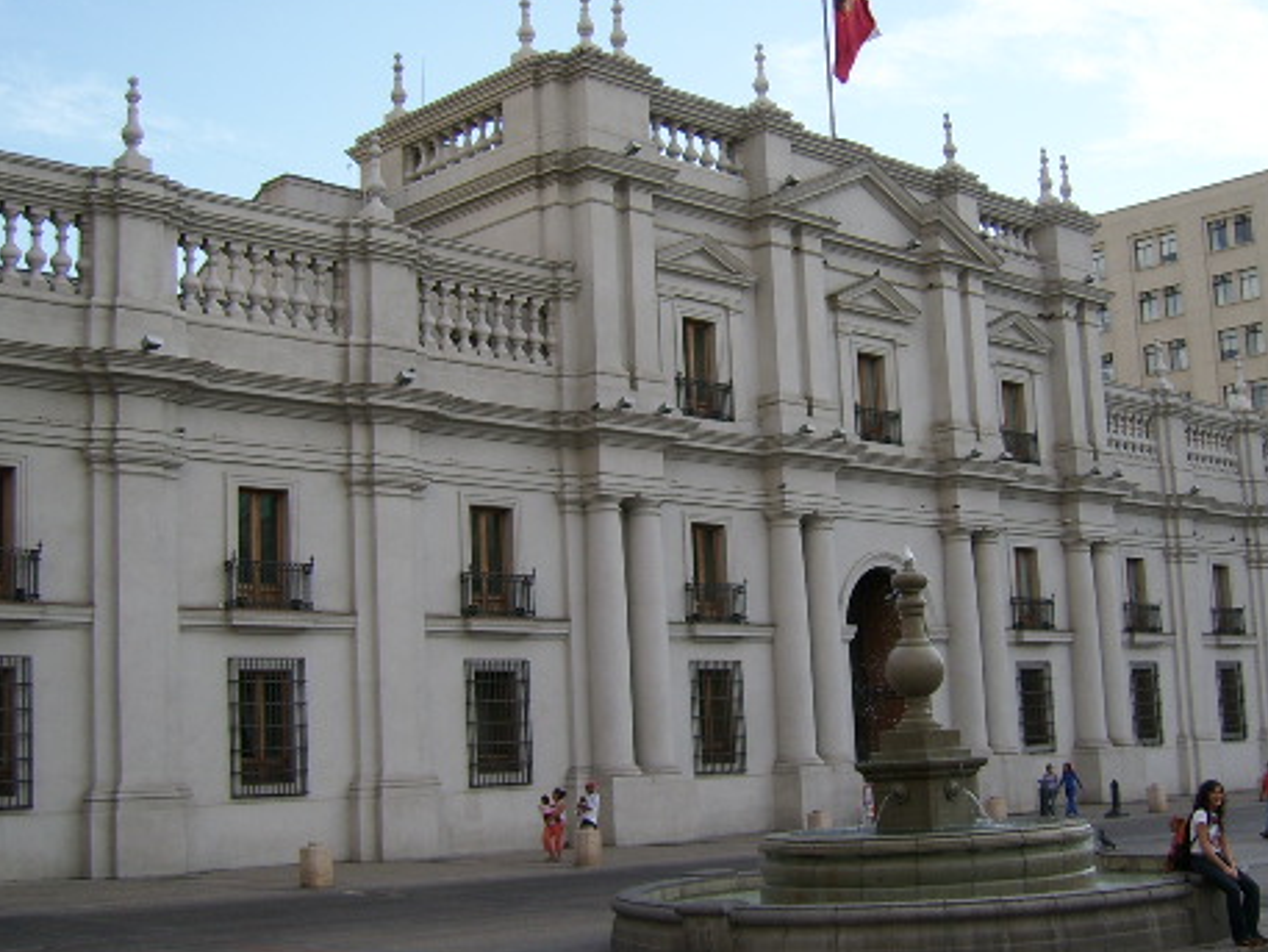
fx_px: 1795
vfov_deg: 29.7
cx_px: 705
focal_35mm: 49
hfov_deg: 38.8
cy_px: 472
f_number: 2.8
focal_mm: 5.95
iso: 50
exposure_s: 1/353
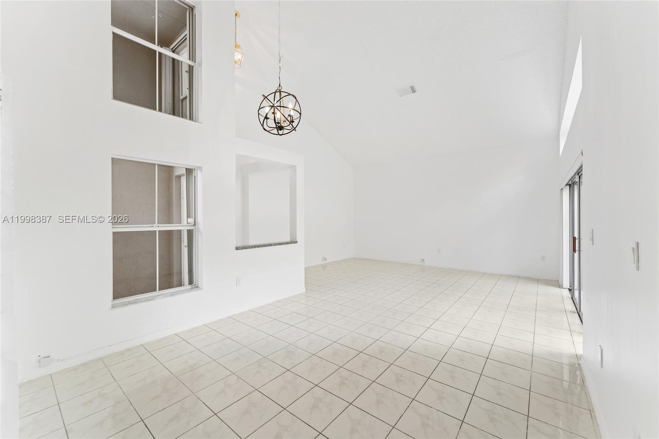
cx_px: 330
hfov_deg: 104.3
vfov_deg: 81.2
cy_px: 220
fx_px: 256
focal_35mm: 14
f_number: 9
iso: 100
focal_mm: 14
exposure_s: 1/3
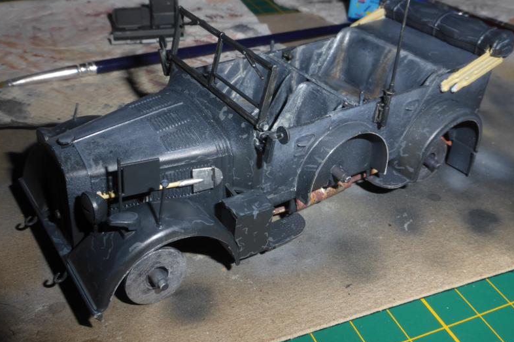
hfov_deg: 53.1
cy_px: 175
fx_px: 514
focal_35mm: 36
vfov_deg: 36.9
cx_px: 254
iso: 100
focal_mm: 6.1
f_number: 8
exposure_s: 1/800
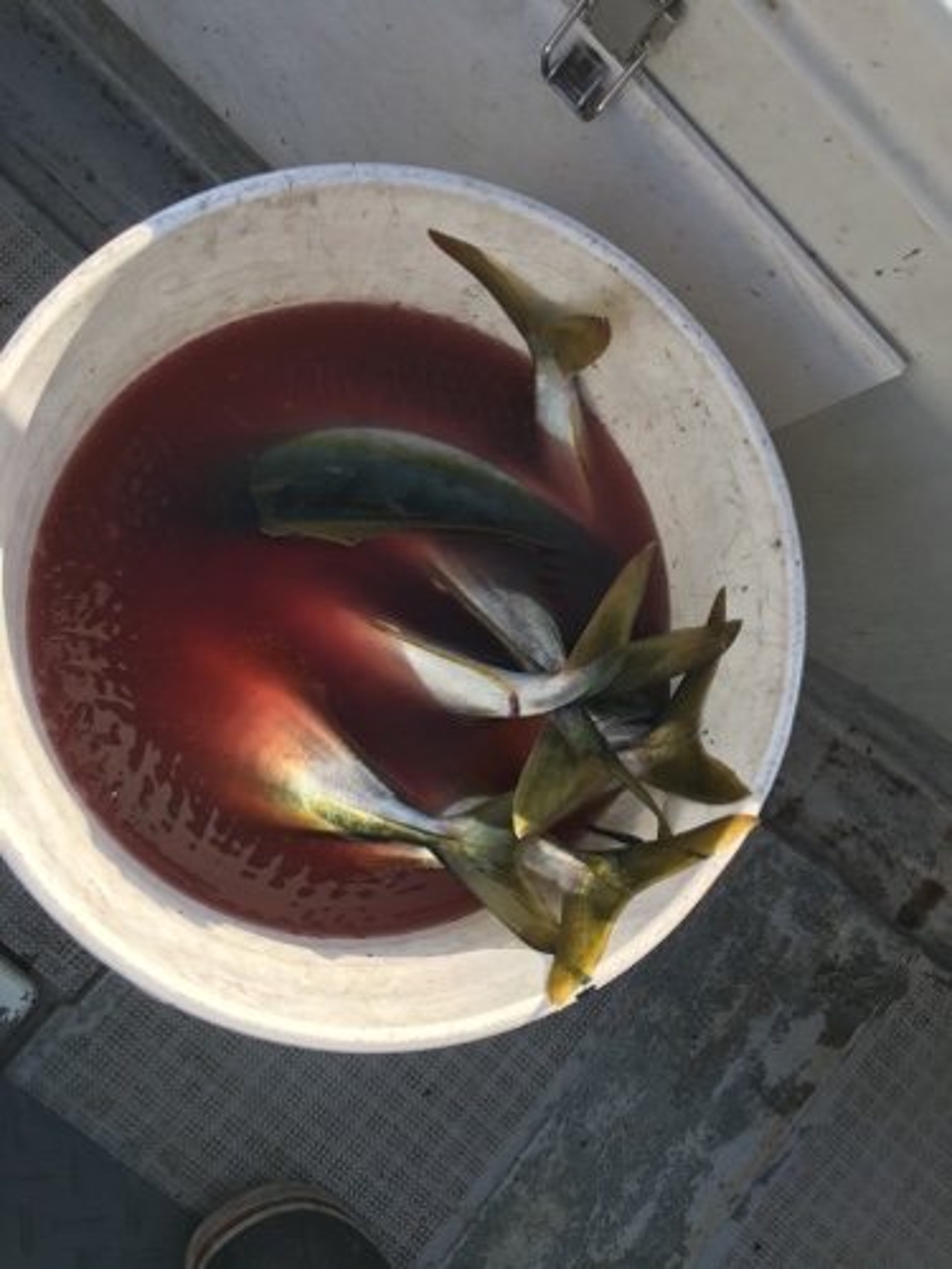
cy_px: 634
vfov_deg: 61.7
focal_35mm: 29
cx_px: 476
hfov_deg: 48.2
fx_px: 1063
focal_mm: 4.15
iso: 25
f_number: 2.2
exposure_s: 1/657
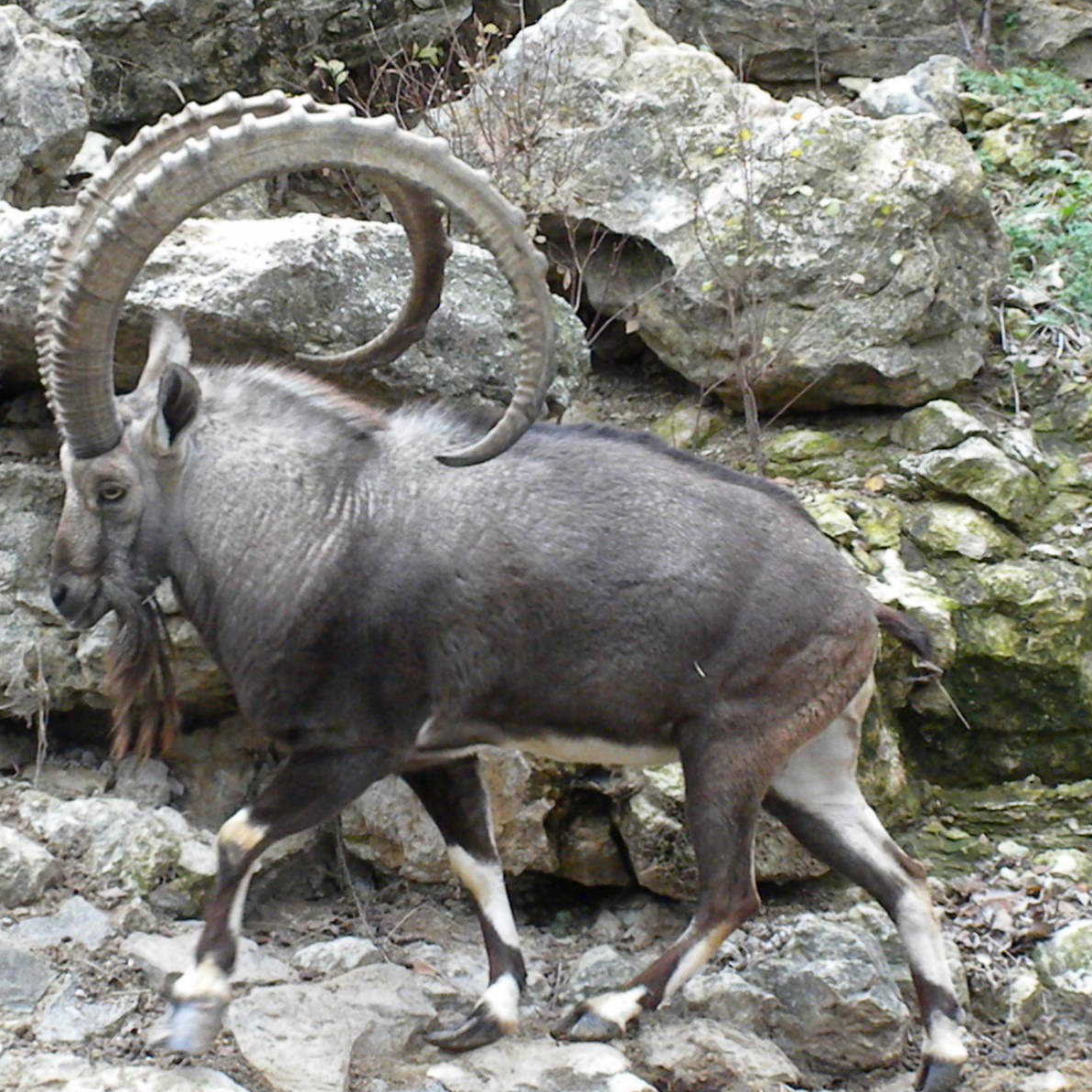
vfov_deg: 12.4
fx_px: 5032
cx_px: 381
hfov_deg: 12.4
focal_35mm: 141
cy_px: 545
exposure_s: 1/253
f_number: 5.1
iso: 920
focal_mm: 21
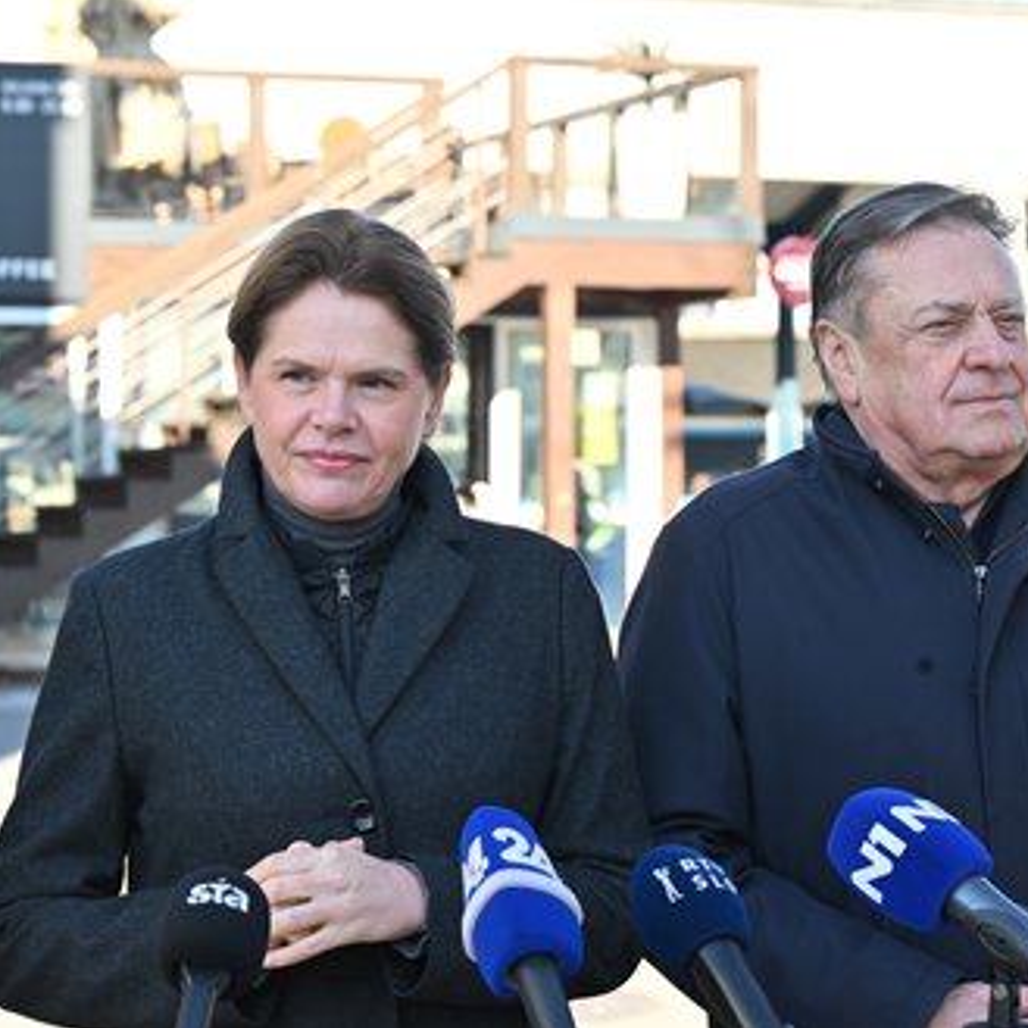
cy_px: 517
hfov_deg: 15.7
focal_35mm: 111
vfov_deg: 15.7
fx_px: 3729
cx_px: 625
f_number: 8
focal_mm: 86
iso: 800
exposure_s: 1/400
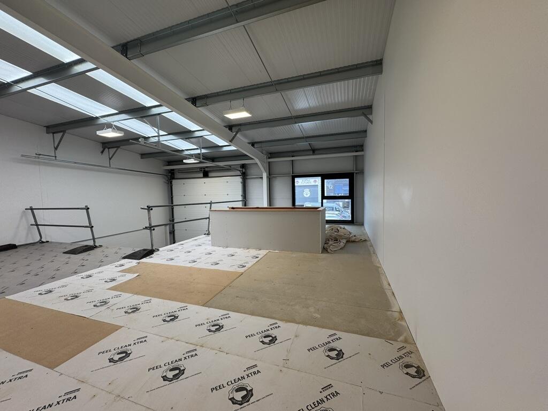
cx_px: 274
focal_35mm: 14
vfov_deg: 85.7
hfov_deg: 102.1
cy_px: 206
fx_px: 222
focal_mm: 2.22
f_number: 2.2
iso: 40
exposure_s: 1/195
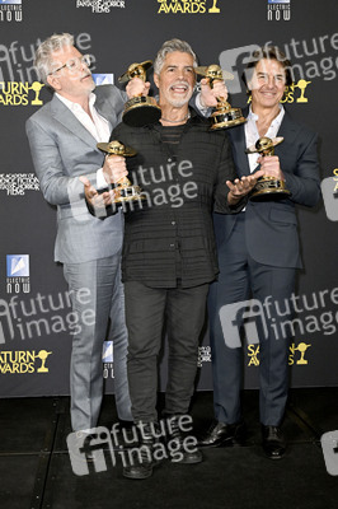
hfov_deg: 30.5
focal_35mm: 44
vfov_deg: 44.5
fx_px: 621
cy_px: 254
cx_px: 169
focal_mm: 44
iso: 2000
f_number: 5.6
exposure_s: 1/320
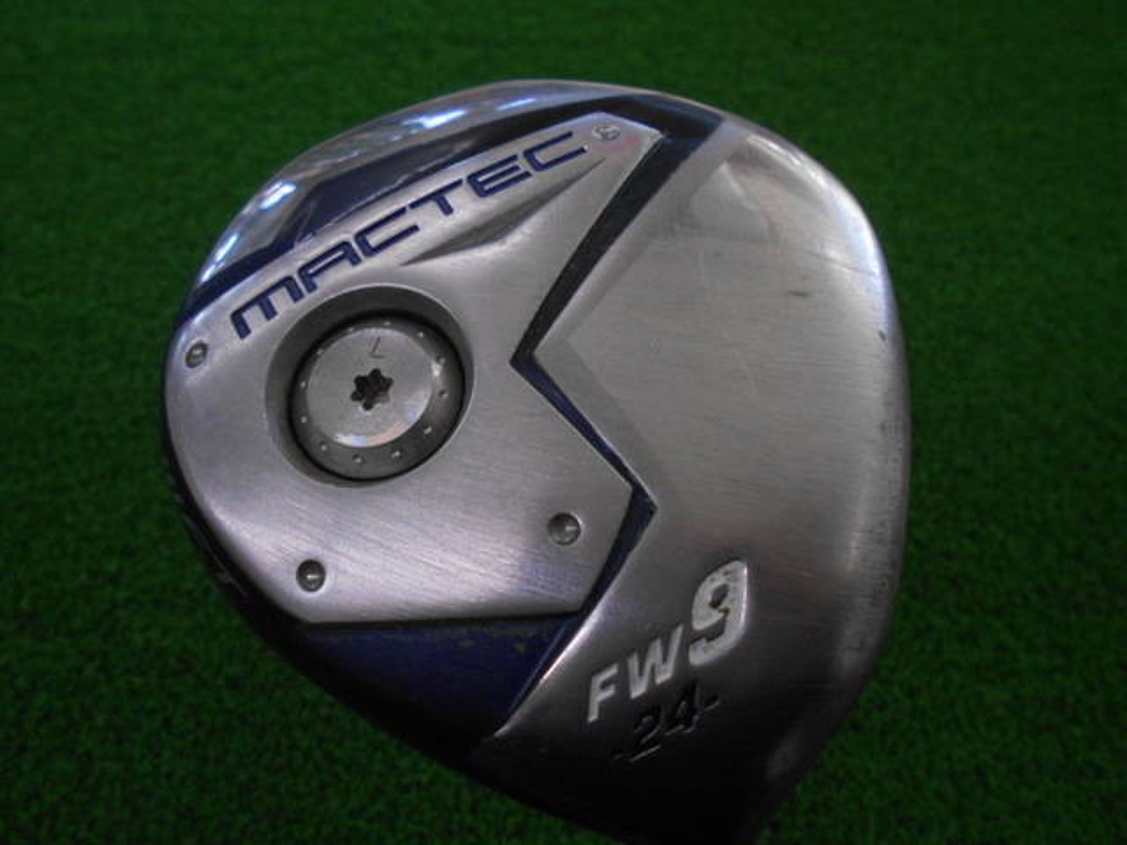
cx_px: 564
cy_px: 422
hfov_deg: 67.3
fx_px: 846
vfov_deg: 53.1
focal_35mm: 26
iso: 280
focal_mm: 4.6
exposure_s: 1/250
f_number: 3.2
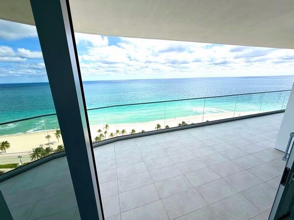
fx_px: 119
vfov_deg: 85.7
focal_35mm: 14
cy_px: 110
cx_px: 147
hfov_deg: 102.1
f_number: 2.2
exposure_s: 1/1050
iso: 20
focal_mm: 2.22
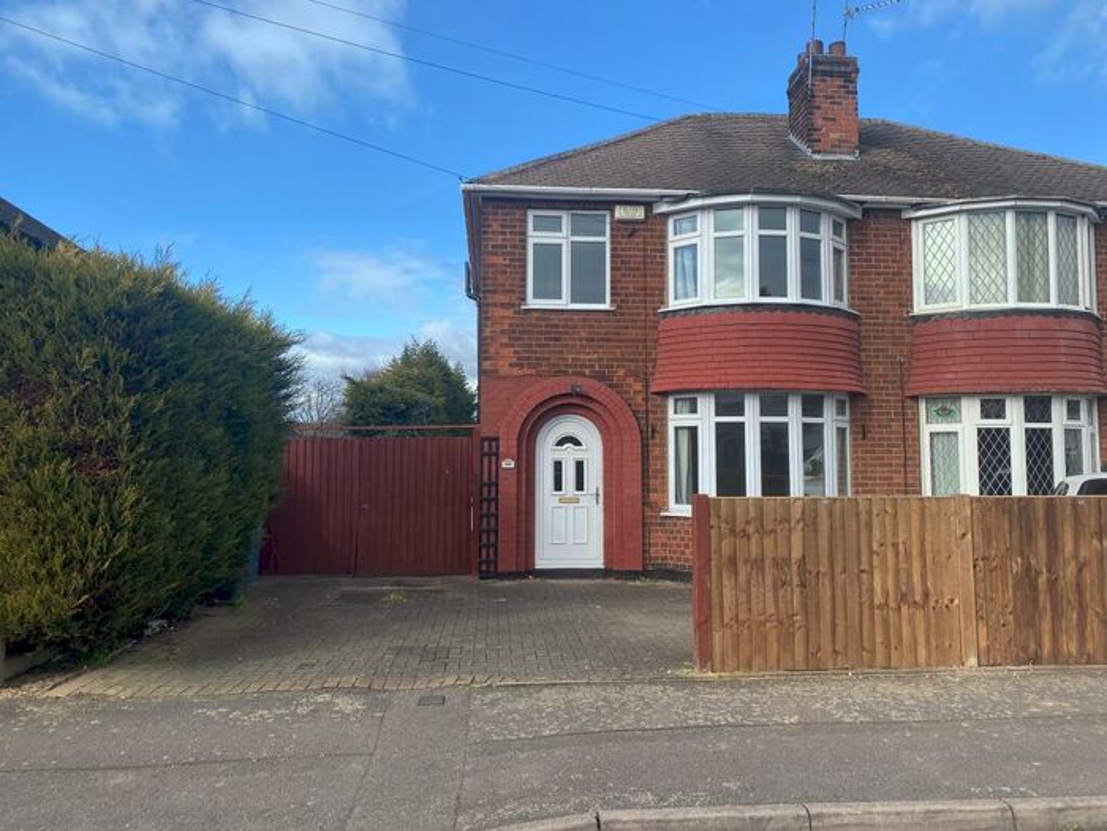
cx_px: 554
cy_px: 416
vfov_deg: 53.1
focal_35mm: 26
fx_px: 831
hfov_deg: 67.3
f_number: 1.8
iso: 32
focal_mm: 4.25
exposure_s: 1/1678
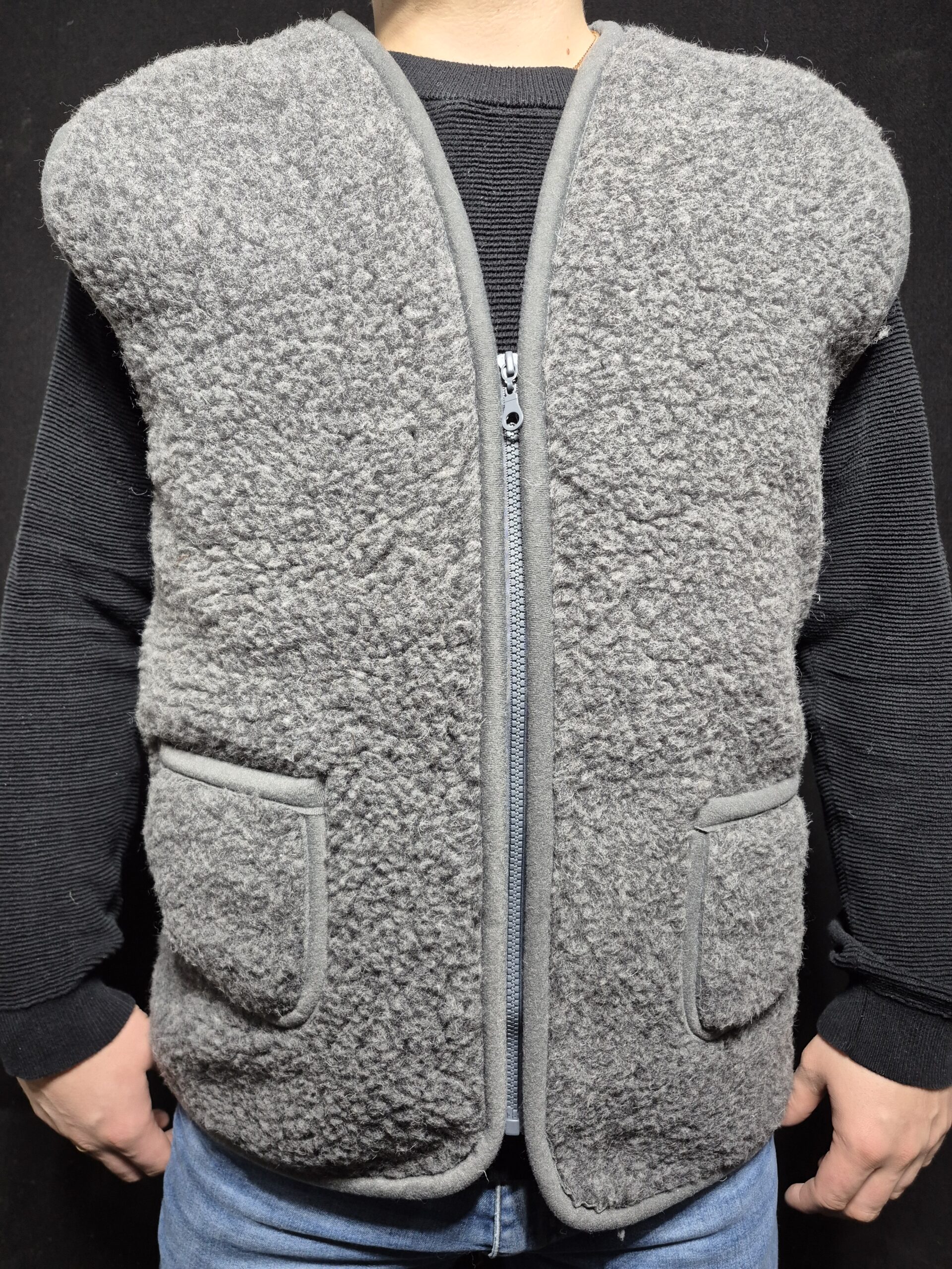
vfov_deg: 73.9
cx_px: 476
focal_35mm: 23
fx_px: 843
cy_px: 634
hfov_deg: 58.9
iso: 250
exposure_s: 1/100
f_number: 1.8
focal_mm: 5.4
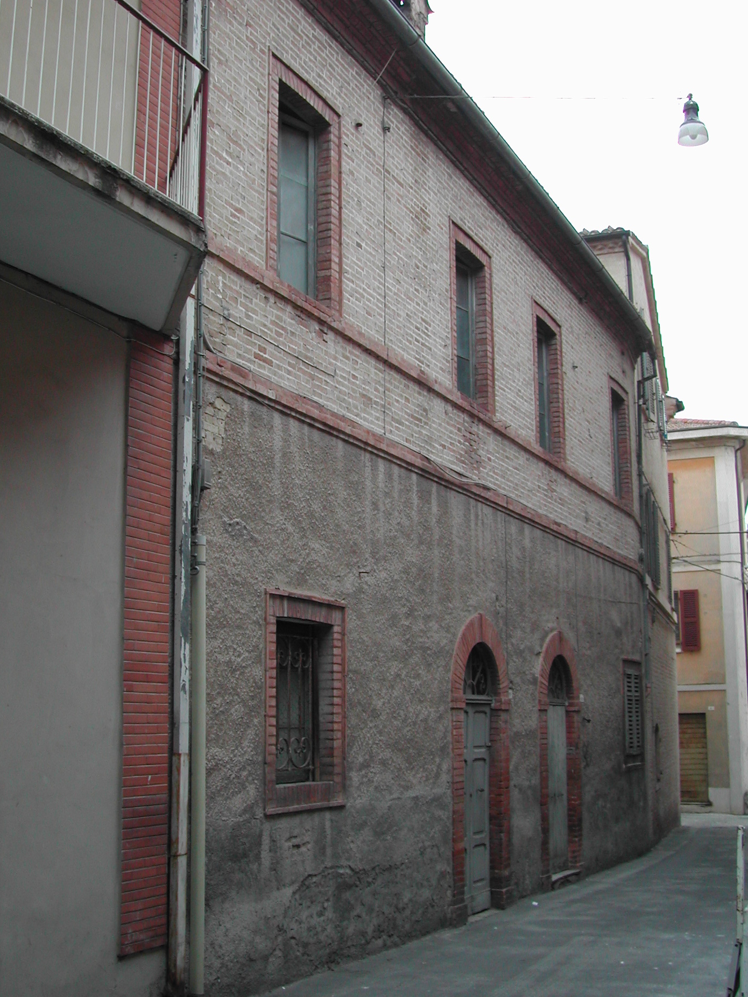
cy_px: 492
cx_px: 338
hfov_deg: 34.3
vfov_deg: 44.8
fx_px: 1210
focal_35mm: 42
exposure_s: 1/194
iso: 100
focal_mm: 8
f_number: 2.8
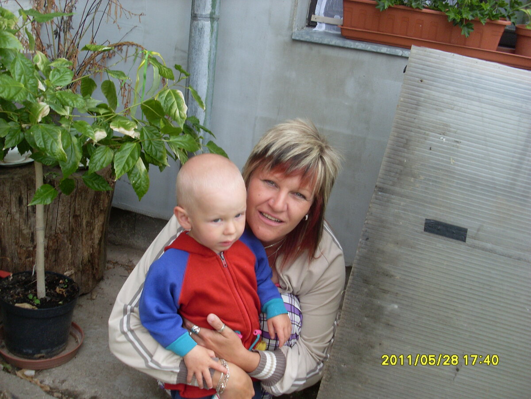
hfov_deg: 49.0
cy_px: 200
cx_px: 266
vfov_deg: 37.7
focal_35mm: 38
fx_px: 583
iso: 80
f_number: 3
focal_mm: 6.3
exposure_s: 1/180
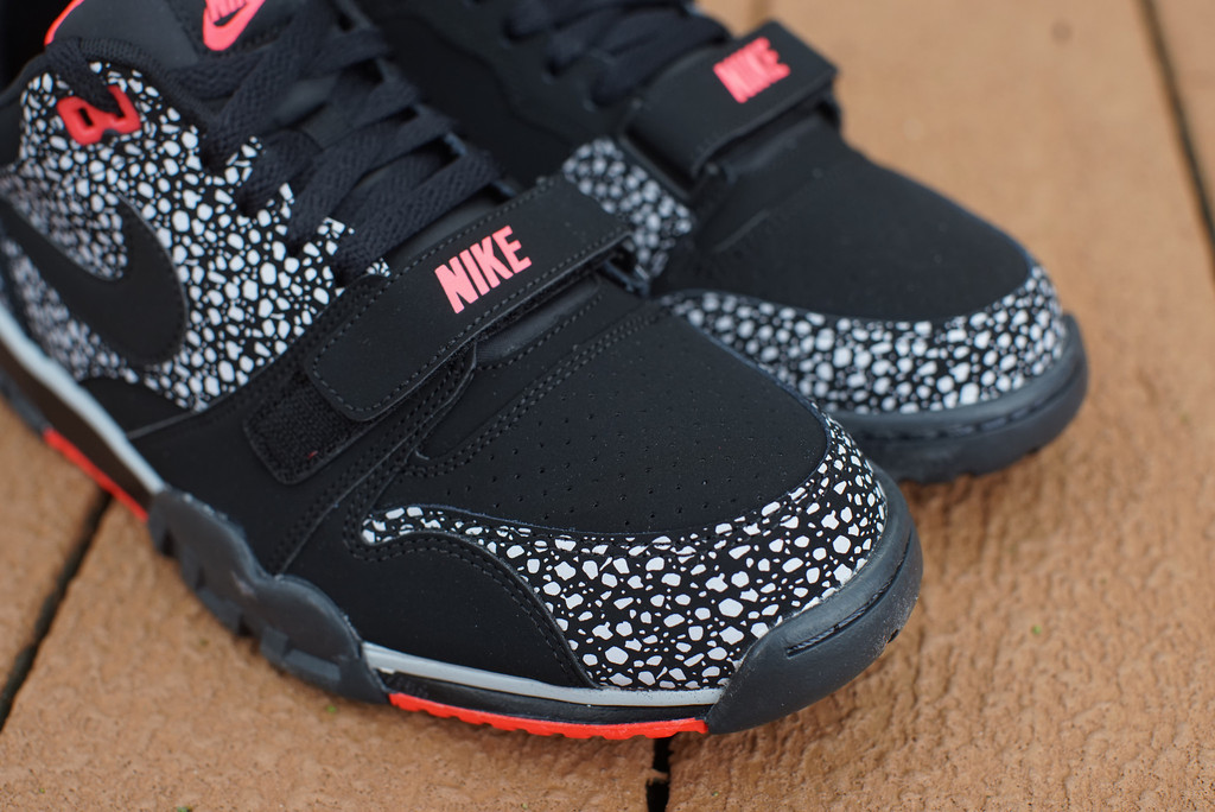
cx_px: 608
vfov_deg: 27.0
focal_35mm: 50
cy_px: 406
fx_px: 1688
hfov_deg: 39.6
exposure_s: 1/500
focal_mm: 50
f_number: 5
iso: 500
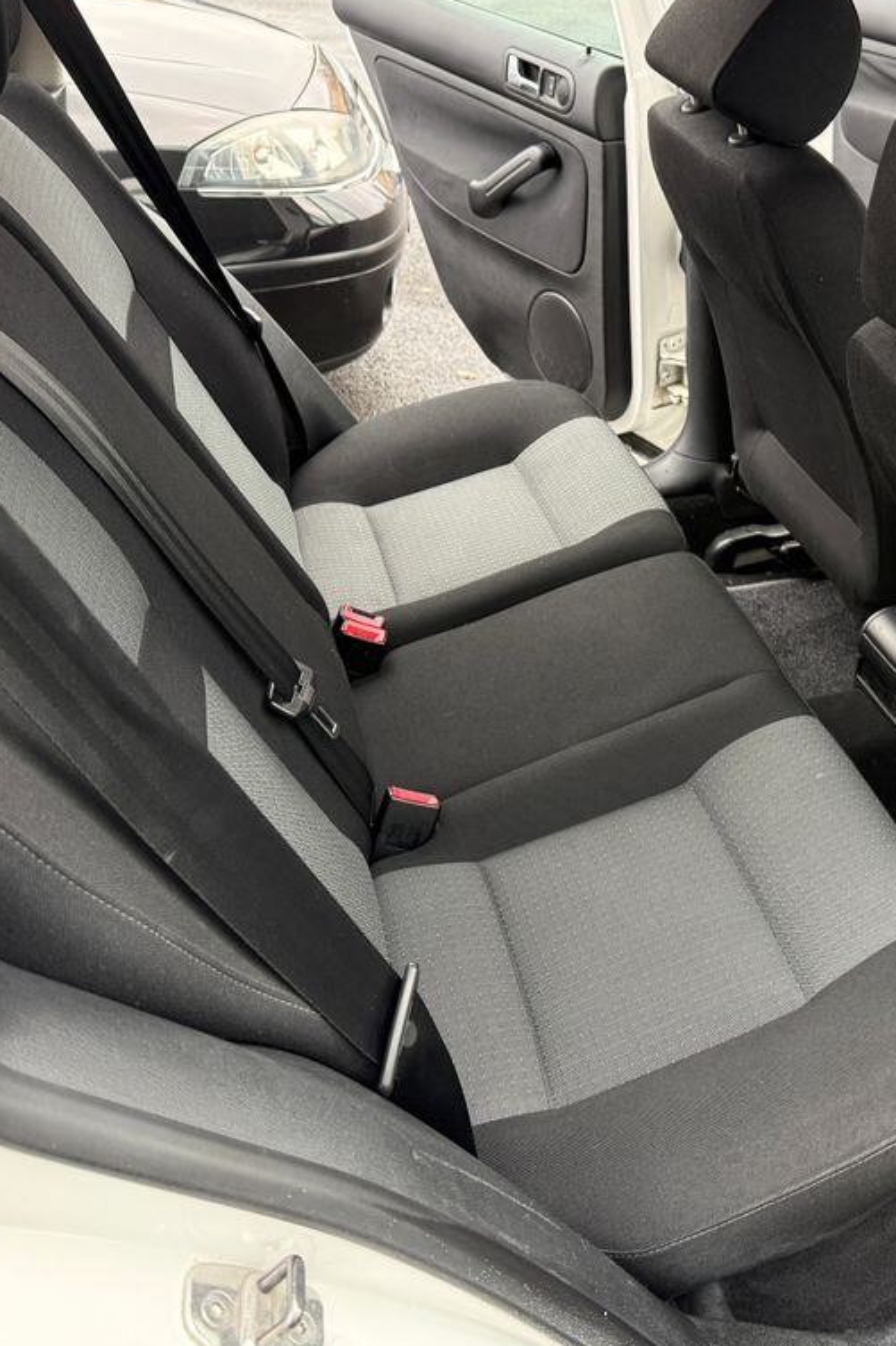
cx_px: 694
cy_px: 666
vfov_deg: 55.8
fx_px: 1270
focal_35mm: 34
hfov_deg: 37.7
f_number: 1.78
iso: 200
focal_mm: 6.76
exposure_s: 1/66
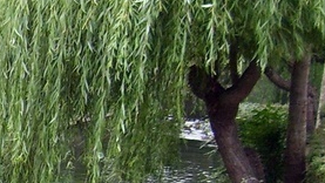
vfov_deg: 8.8
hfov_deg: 14.4
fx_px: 1181
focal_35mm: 137
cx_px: -195
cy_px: 183
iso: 125
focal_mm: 5.6
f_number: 2.7
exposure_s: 1/60
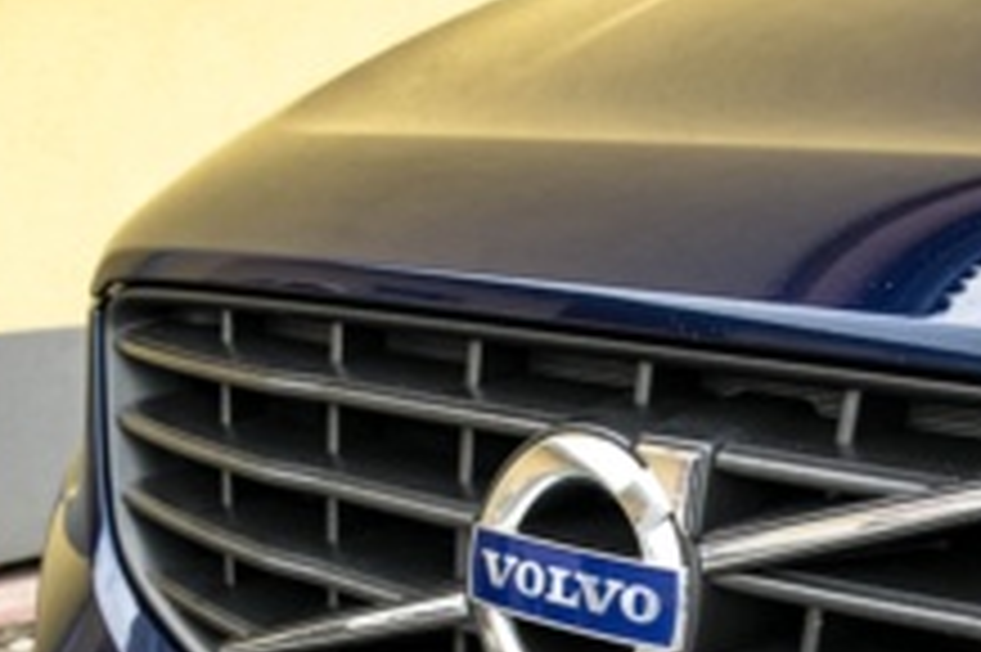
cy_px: 663
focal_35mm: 86
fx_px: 2346
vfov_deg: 15.5
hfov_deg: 23.5
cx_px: 626
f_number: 5.6
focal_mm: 25
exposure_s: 1/125
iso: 400
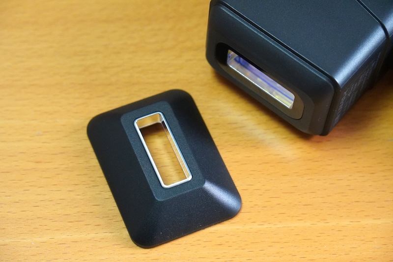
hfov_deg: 19.5
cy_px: 131
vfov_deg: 13.0
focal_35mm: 105
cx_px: 196
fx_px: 1146
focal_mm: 70
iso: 5000
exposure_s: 1/200
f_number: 5
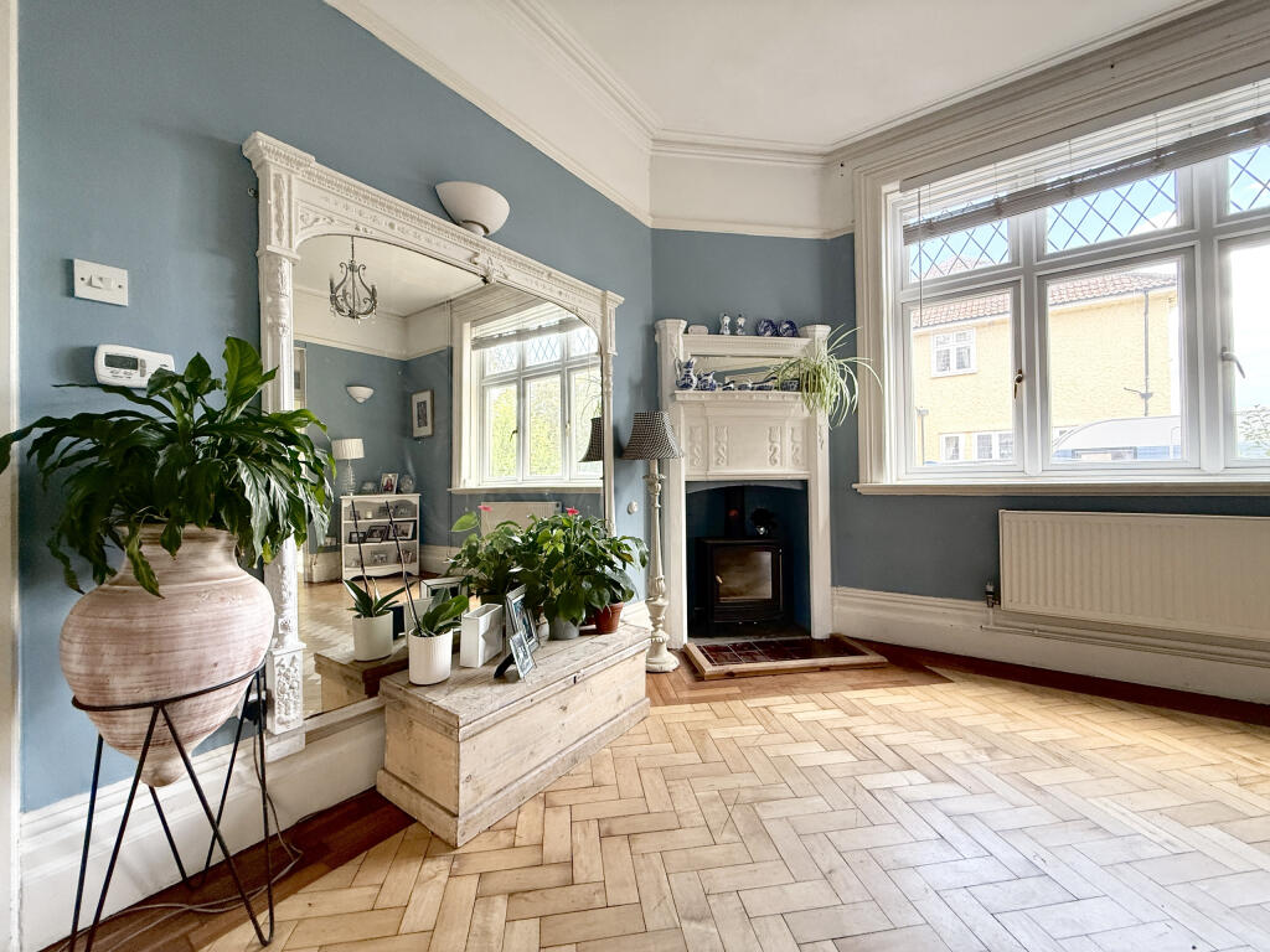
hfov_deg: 102.1
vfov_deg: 85.7
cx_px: 635
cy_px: 476
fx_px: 514
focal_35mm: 14
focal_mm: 2.22
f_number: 2.2
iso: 250
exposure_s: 1/99
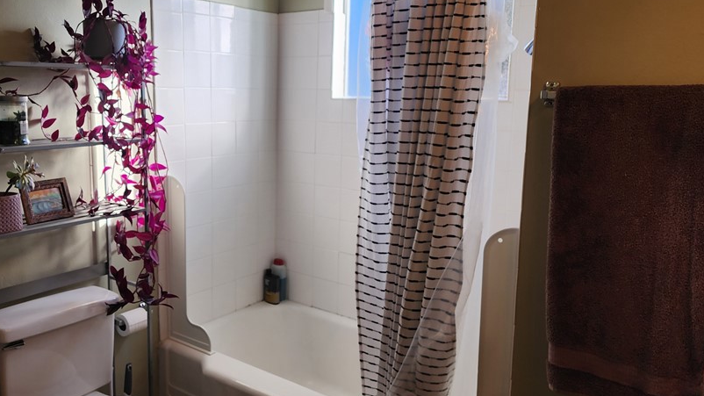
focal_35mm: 32
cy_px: 175
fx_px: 597
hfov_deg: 60.8
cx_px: 301
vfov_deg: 36.6
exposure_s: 1/180
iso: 40
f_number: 1.8
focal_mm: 6.4
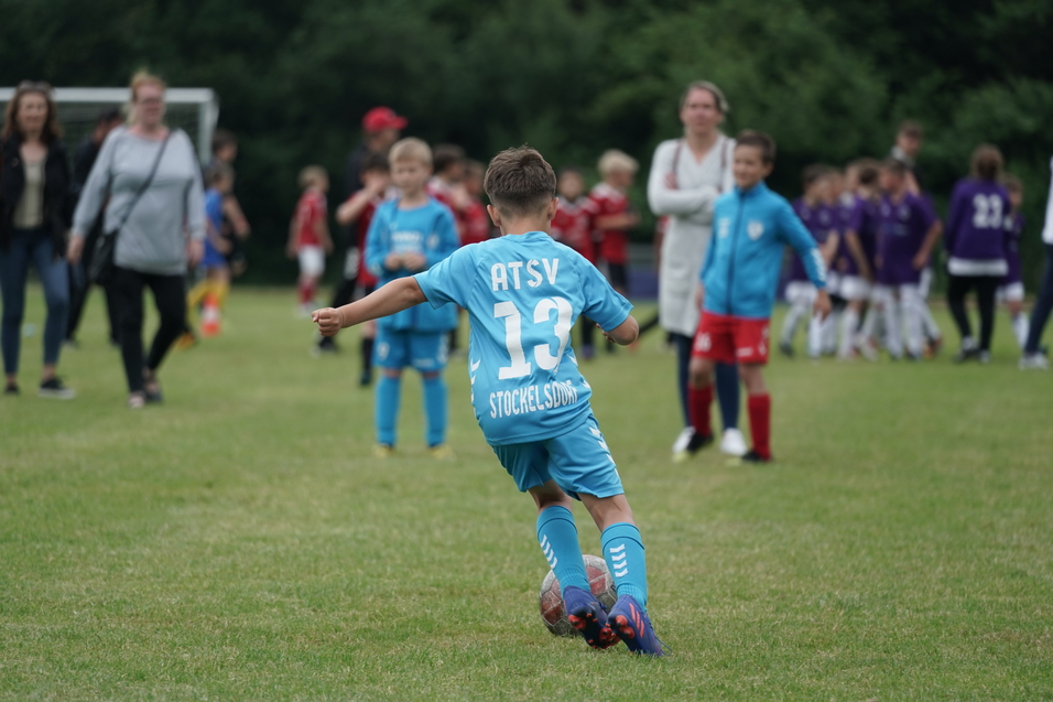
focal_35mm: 300
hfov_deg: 6.9
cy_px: 351
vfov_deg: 4.6
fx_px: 8773
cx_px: 526
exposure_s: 1/1000
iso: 400
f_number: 5.6
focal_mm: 300
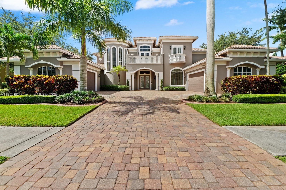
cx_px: 143
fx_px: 111
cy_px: 95
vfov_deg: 81.1
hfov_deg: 104.3
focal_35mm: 14
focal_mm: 14
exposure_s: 1/640
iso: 200
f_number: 8
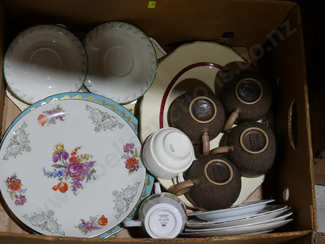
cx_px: 162
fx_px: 582
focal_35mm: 62
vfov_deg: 23.7
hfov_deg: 31.2
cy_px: 122
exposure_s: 1/80
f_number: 5.4
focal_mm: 31
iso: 320
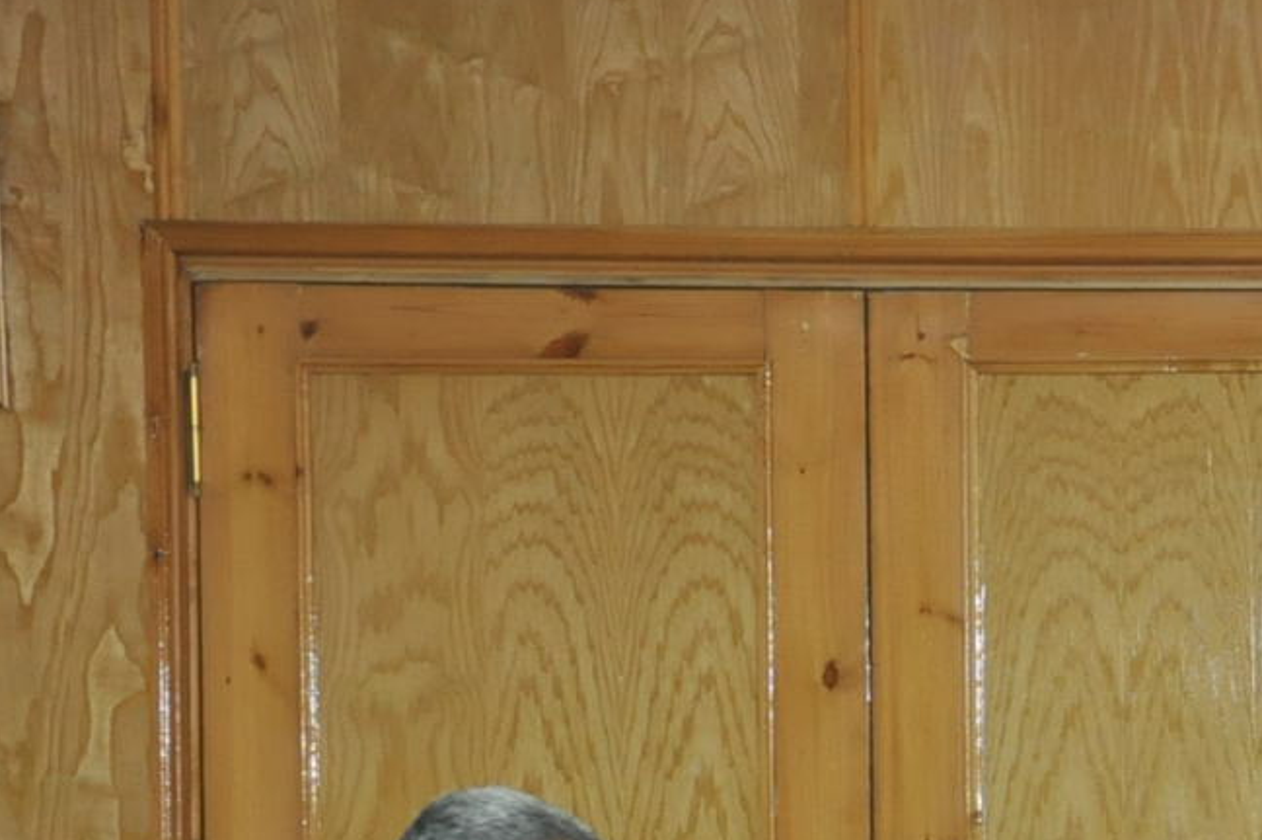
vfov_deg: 7.8
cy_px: 895
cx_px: 2010
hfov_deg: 11.3
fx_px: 6083
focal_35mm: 174
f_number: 4.5
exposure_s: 1/60
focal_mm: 35
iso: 1000
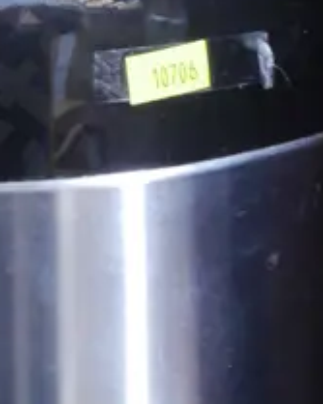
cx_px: -51
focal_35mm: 230
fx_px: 2750
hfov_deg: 6.7
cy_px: 230
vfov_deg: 8.4
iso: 2000
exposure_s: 1/60
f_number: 5.2
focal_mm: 24
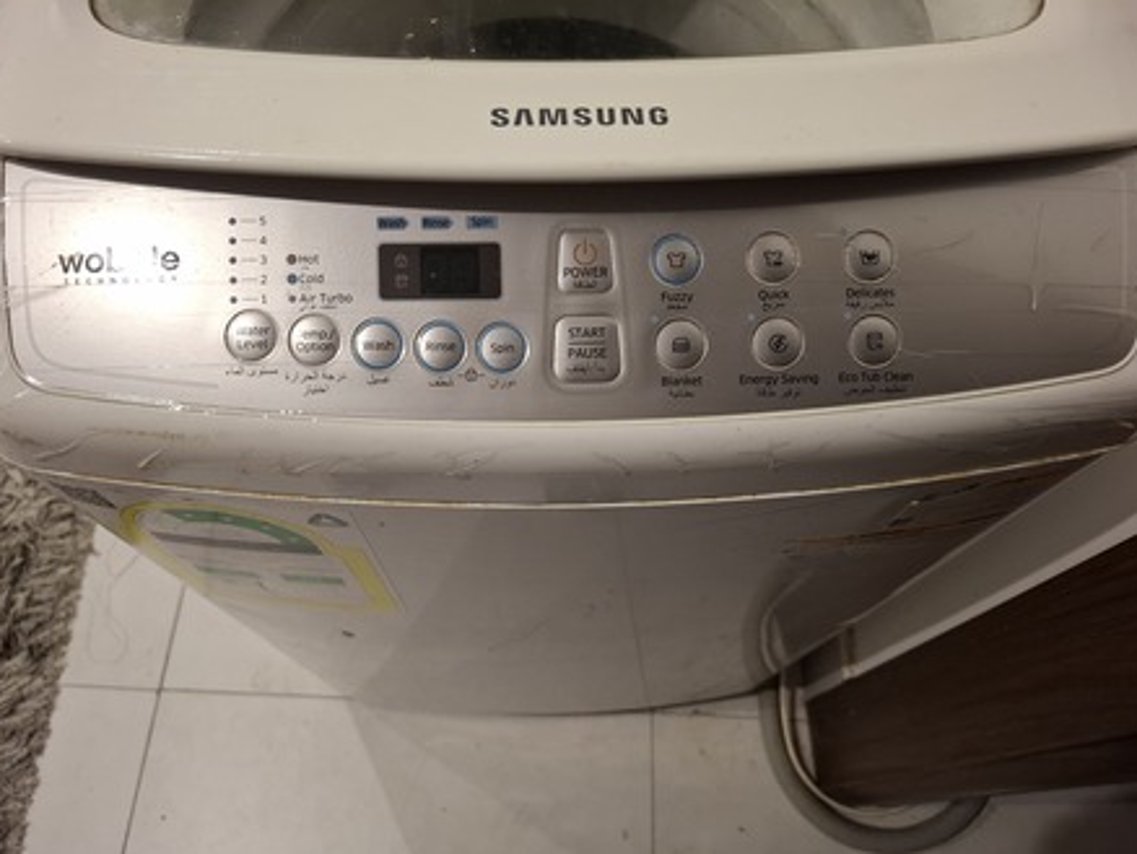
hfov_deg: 71.6
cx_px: 562
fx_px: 789
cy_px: 440
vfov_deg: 56.9
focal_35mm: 24
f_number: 1.8
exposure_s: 1/100
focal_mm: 5.54
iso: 200
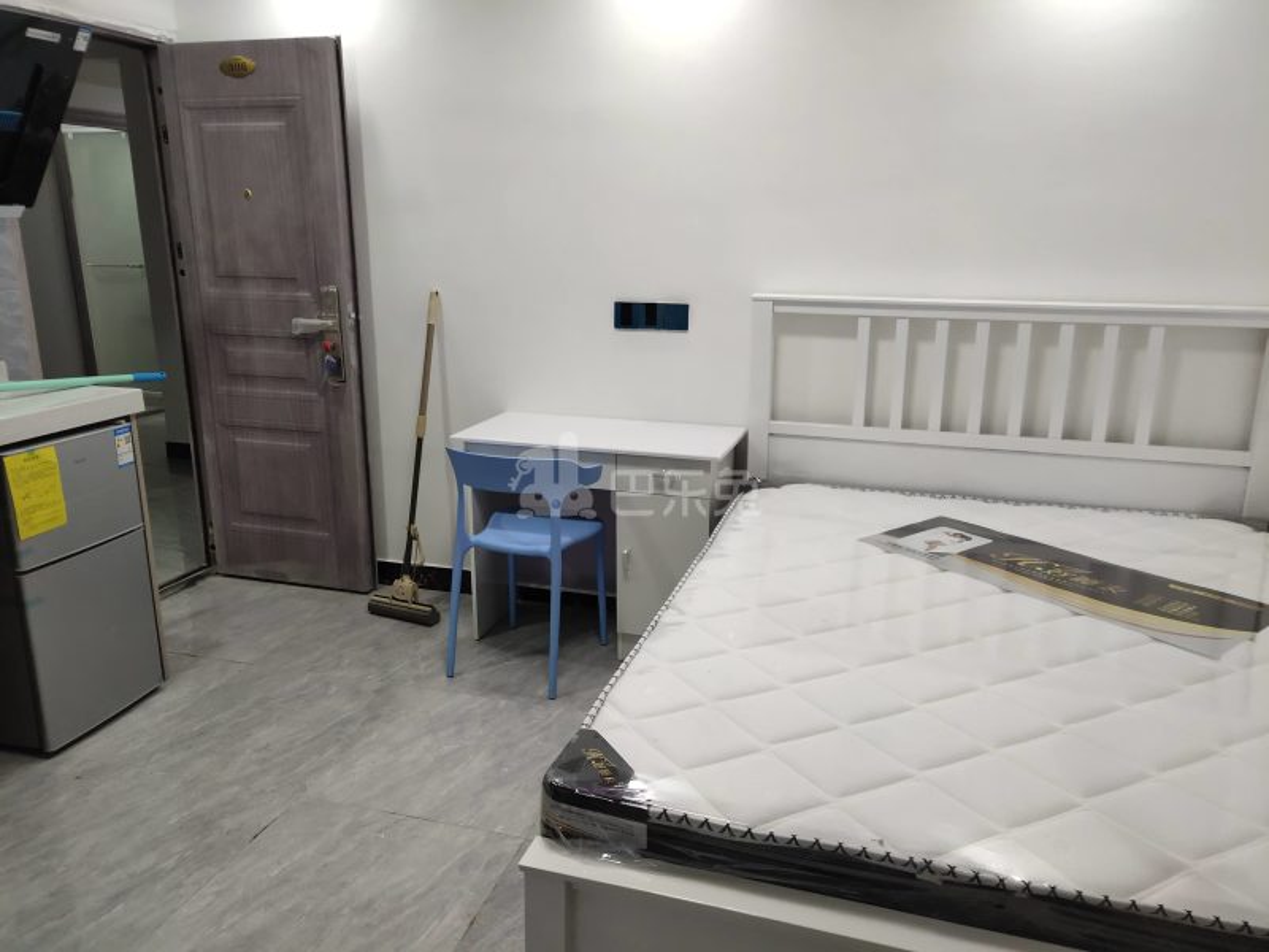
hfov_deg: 60.0
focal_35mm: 30
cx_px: 634
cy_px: 476
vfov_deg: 46.8
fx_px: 1100
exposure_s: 1/100
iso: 159
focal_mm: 4.35
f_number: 1.79
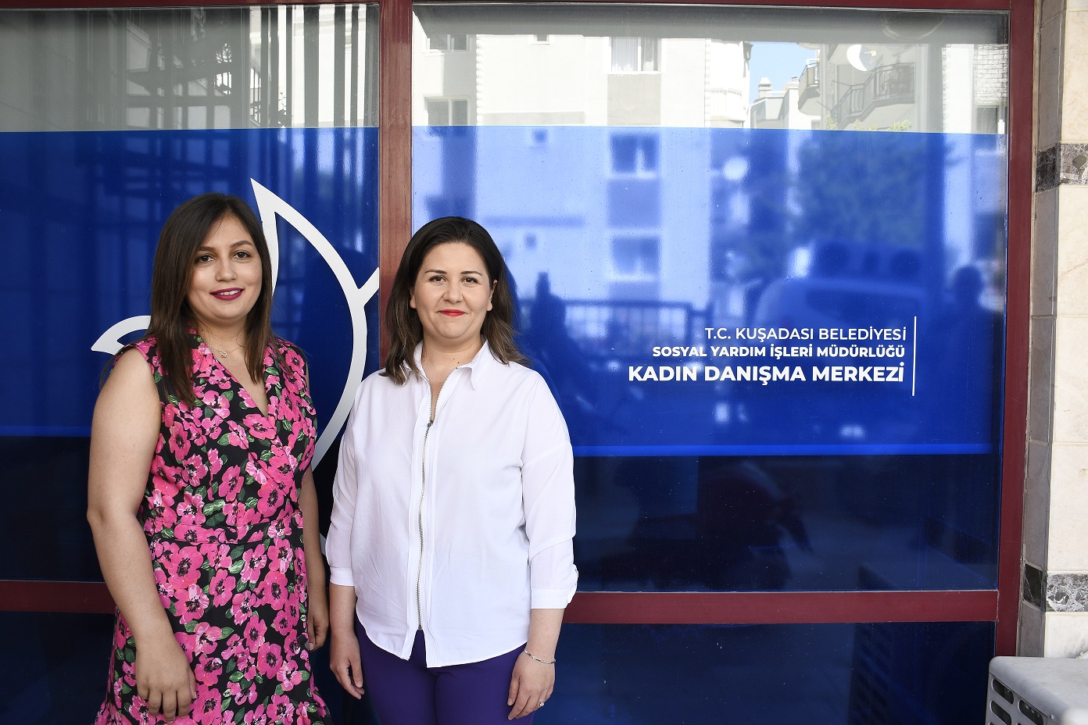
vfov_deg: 47.9
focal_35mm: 27
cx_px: 544
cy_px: 362
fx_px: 816
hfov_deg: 67.4
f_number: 5.6
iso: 400
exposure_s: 1/125
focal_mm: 18
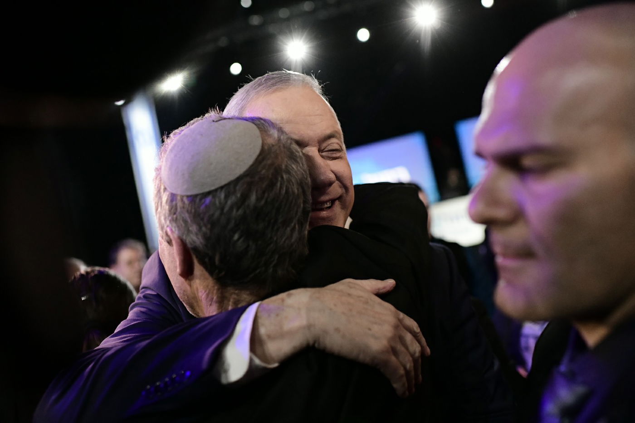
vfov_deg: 37.8
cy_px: 212
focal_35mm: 35
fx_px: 617
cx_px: 318
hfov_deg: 54.4
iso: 8000
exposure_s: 1/1250
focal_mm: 35
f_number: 2.8
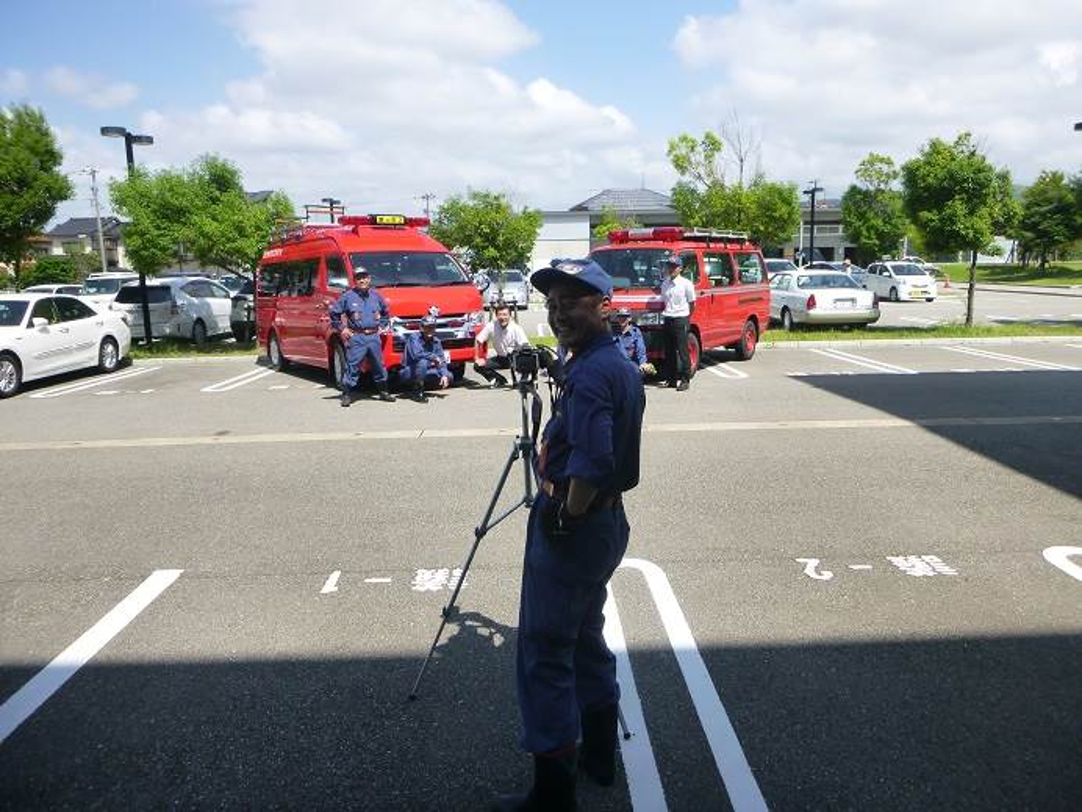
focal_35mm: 25
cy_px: 406
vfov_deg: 54.9
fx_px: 781
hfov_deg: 69.4
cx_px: 541
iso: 160
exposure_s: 1/400
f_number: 3.9
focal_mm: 4.5
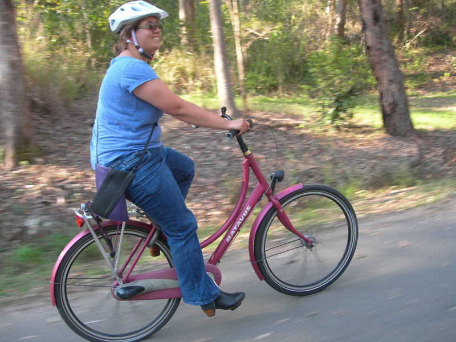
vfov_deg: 37.7
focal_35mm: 38
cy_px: 171
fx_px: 501
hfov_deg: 49.0
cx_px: 228
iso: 50
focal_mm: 7.8
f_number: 2.8
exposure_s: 1/57
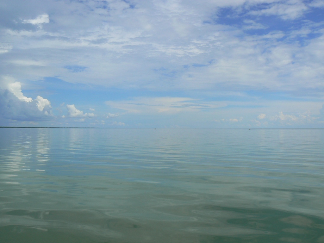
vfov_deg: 39.7
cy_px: 122
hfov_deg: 51.4
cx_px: 162
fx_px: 337
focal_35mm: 36
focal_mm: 6
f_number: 7.1
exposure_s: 1/400
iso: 80
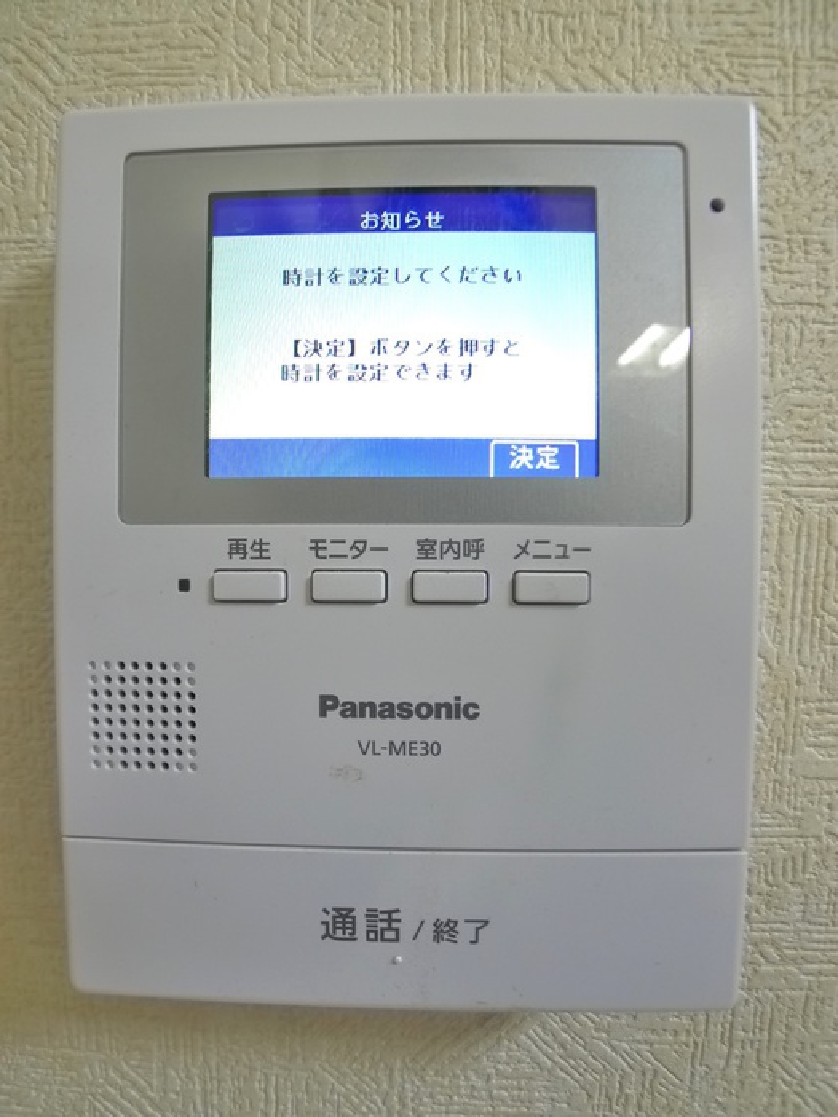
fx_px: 775
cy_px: 558
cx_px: 419
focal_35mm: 24
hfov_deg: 56.8
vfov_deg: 71.6
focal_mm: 5.1
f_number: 2
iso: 400
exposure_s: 1/50
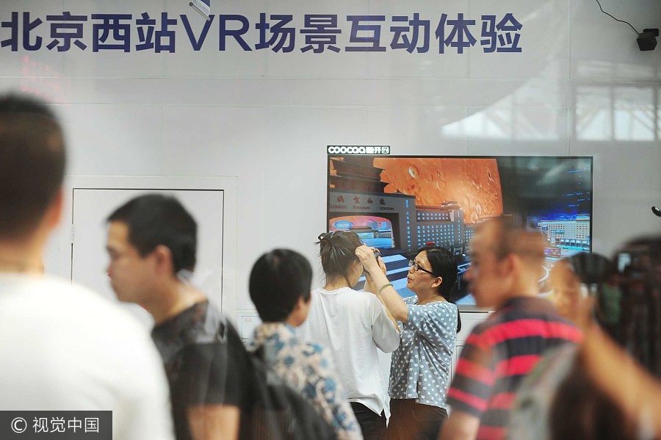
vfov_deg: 11.8
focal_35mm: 116
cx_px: 330
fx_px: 2129
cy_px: 220
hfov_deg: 17.7
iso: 400
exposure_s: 1/125
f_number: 2.8
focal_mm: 116
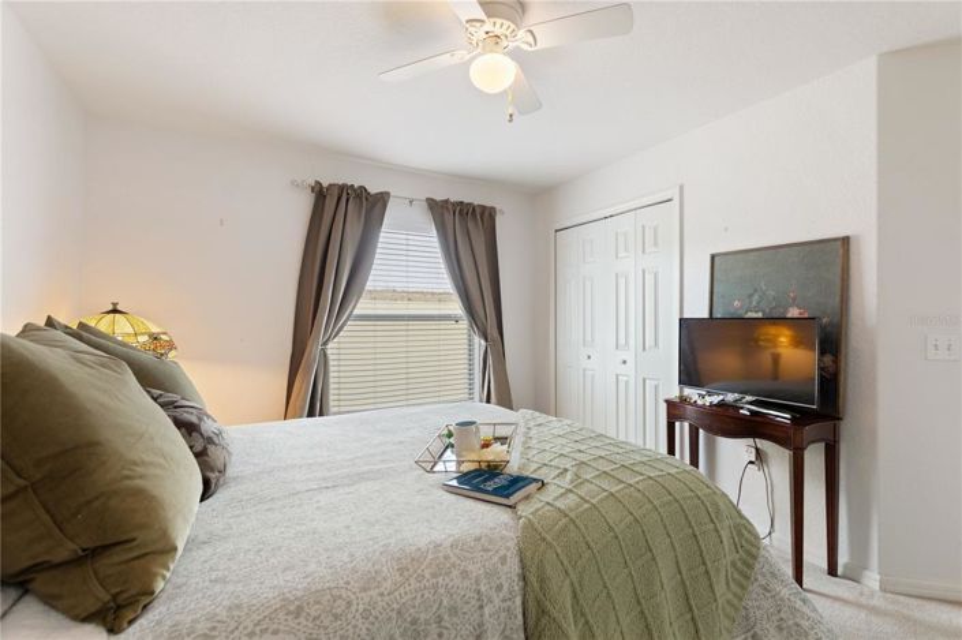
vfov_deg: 77.2
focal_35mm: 15
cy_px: 320
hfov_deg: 100.4
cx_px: 481
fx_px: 401
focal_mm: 10
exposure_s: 1/4
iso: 400
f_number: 4.5
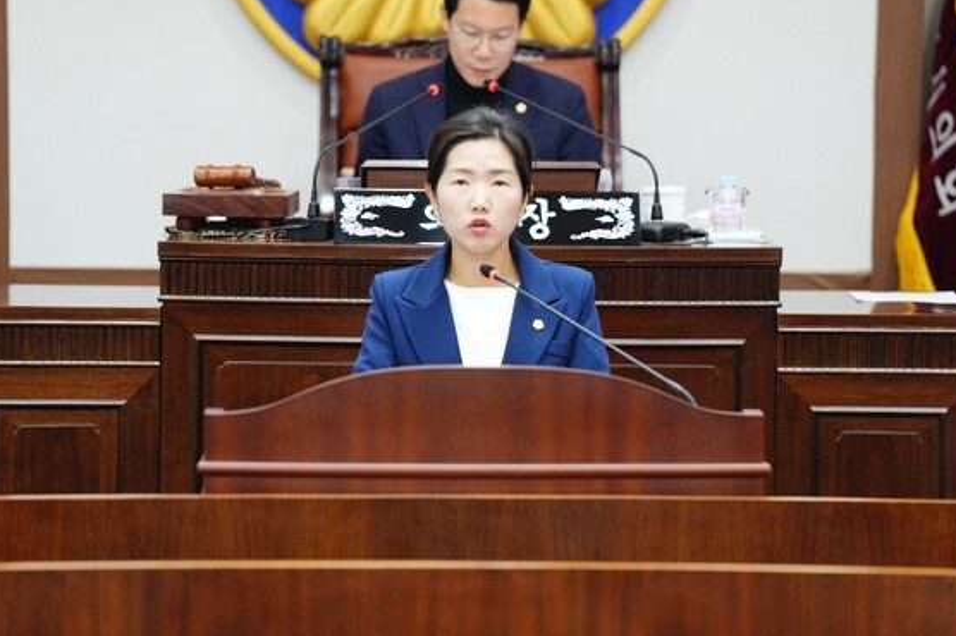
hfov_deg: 9.5
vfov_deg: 6.4
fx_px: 5732
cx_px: 478
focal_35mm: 216
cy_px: 299
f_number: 3.2
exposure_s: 1/160
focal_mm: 200
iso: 1600
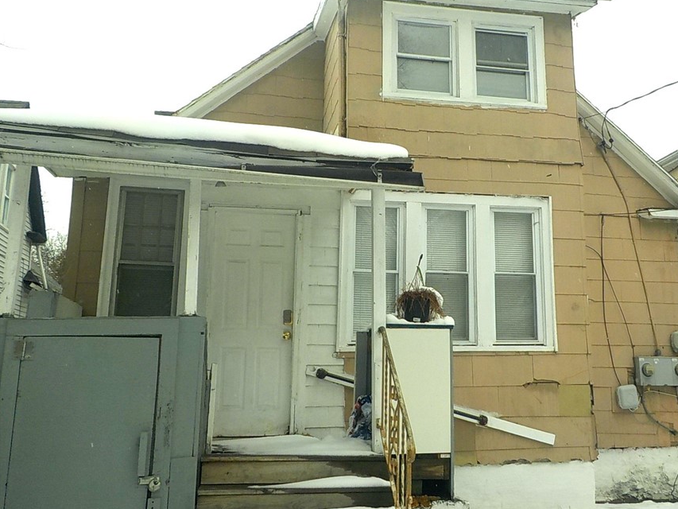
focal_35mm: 36
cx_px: 405
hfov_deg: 51.0
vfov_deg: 39.6
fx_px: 705
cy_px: 218
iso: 125
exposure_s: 1/800
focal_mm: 4.1
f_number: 3.3
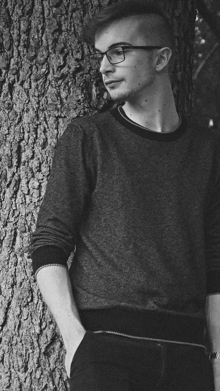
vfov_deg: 20.0
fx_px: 1110
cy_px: 182
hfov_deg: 11.3
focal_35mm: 107
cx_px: 122
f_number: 5
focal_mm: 62
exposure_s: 1/160
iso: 5600
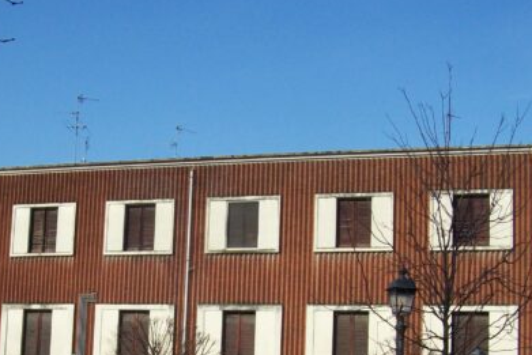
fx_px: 990
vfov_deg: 20.0
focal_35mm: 67
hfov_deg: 29.9
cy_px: 305
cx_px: 195
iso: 80
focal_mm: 6
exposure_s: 1/508
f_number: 4.8
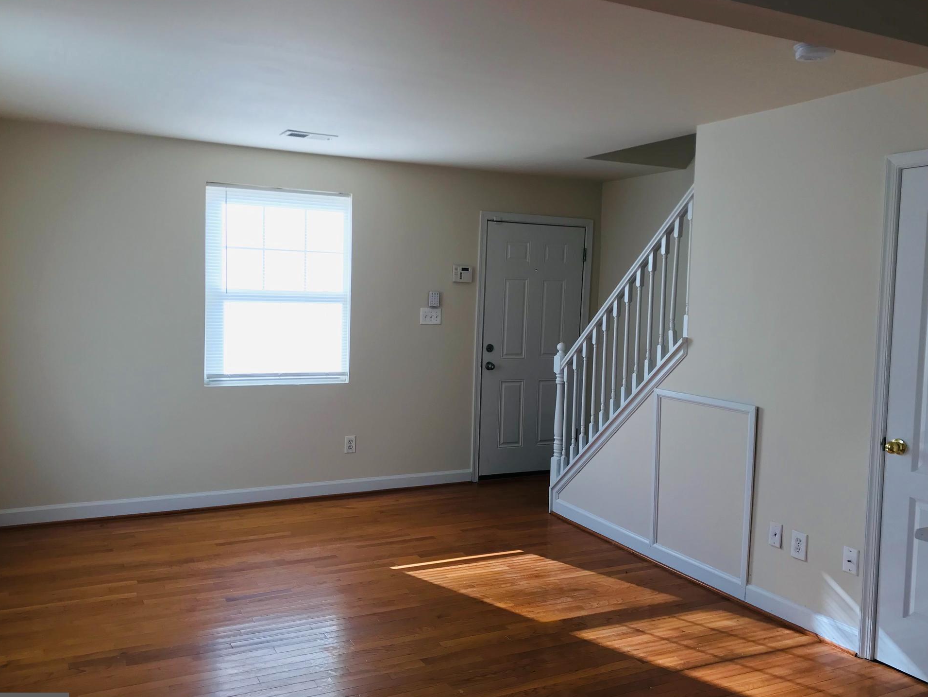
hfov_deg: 59.9
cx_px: 445
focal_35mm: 30
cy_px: 359
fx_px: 804
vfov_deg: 46.8
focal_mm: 3.99
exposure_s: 1/122
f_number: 1.8
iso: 20
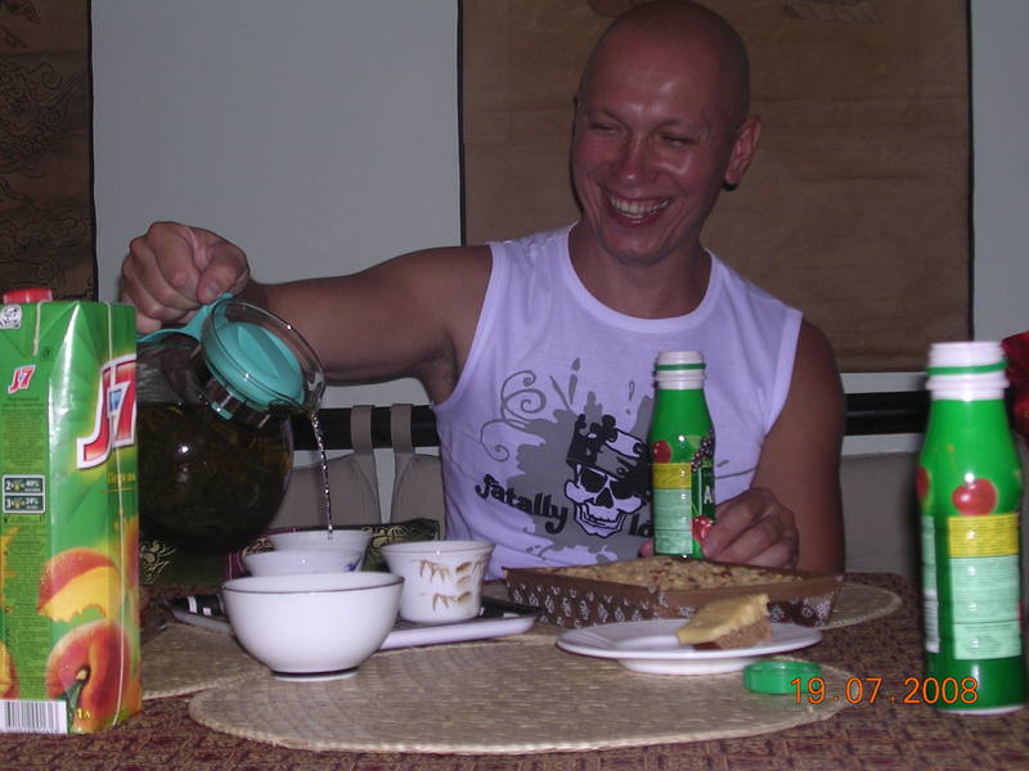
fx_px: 1992
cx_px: 514
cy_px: 386
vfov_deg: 21.9
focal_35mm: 67
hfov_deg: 29.0
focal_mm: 10.2
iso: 128
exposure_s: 1/60.1
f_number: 3.6
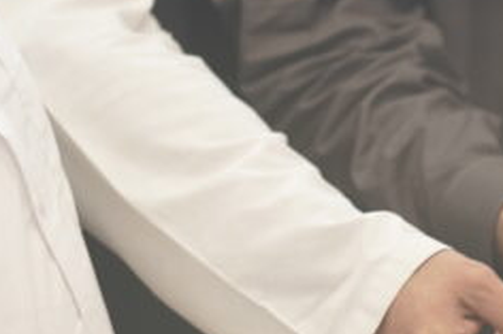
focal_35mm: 369
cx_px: 499
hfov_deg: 5.6
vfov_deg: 3.7
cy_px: -190
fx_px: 5152
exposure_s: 1/125
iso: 320
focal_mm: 85
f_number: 1.8
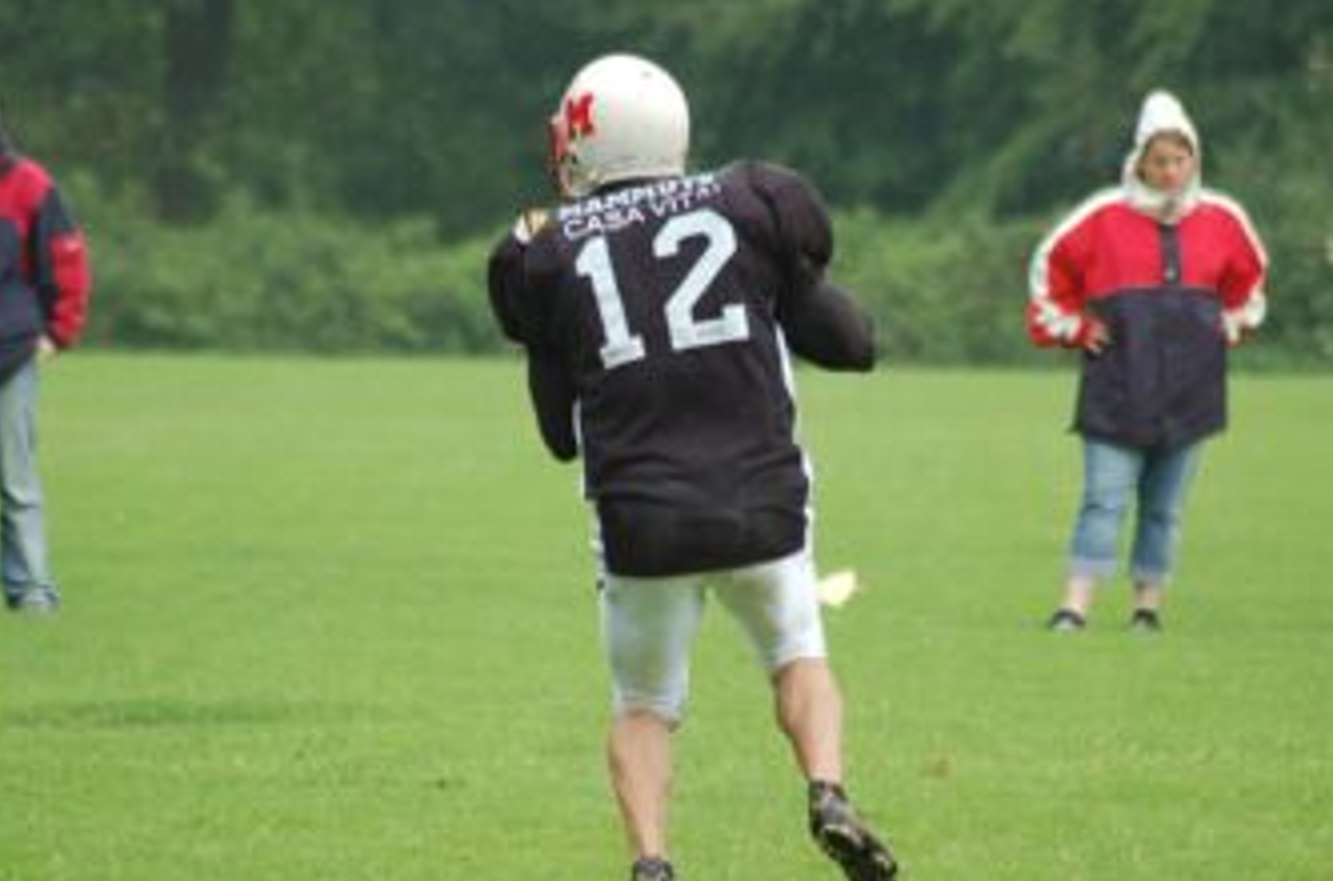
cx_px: 646
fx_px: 16578
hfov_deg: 4.6
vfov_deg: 3.0
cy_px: 436
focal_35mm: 449
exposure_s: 1/640
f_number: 5.3
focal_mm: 220
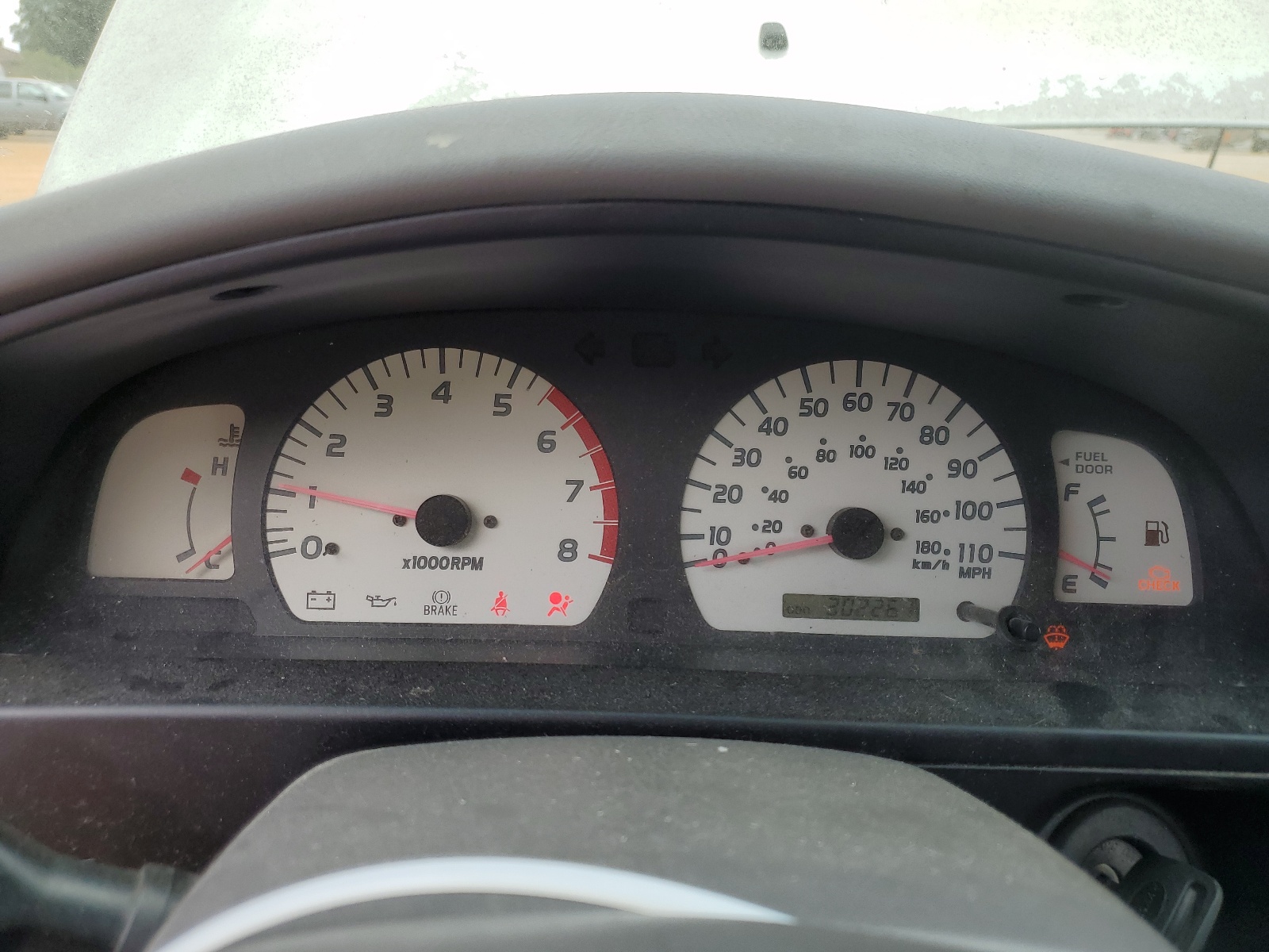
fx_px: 953
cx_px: 634
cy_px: 476
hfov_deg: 67.3
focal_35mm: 26
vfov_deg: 53.1
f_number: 1.5
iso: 50
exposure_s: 1/526
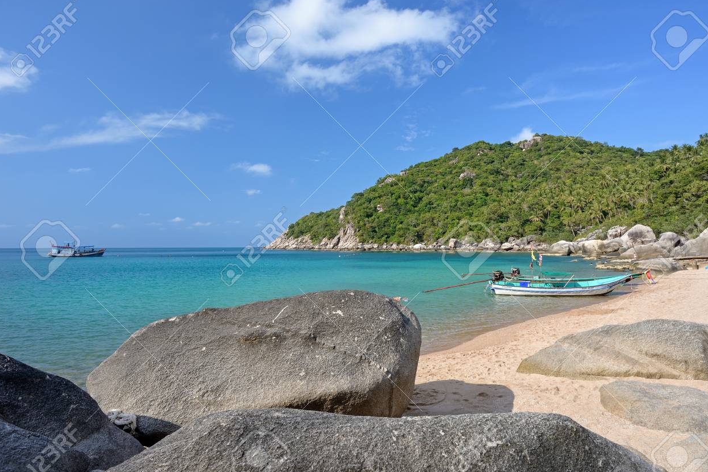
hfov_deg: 81.2
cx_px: 361
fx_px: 413
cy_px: 226
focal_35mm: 21
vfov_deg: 59.5
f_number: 8
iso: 100
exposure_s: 1/125
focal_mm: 20
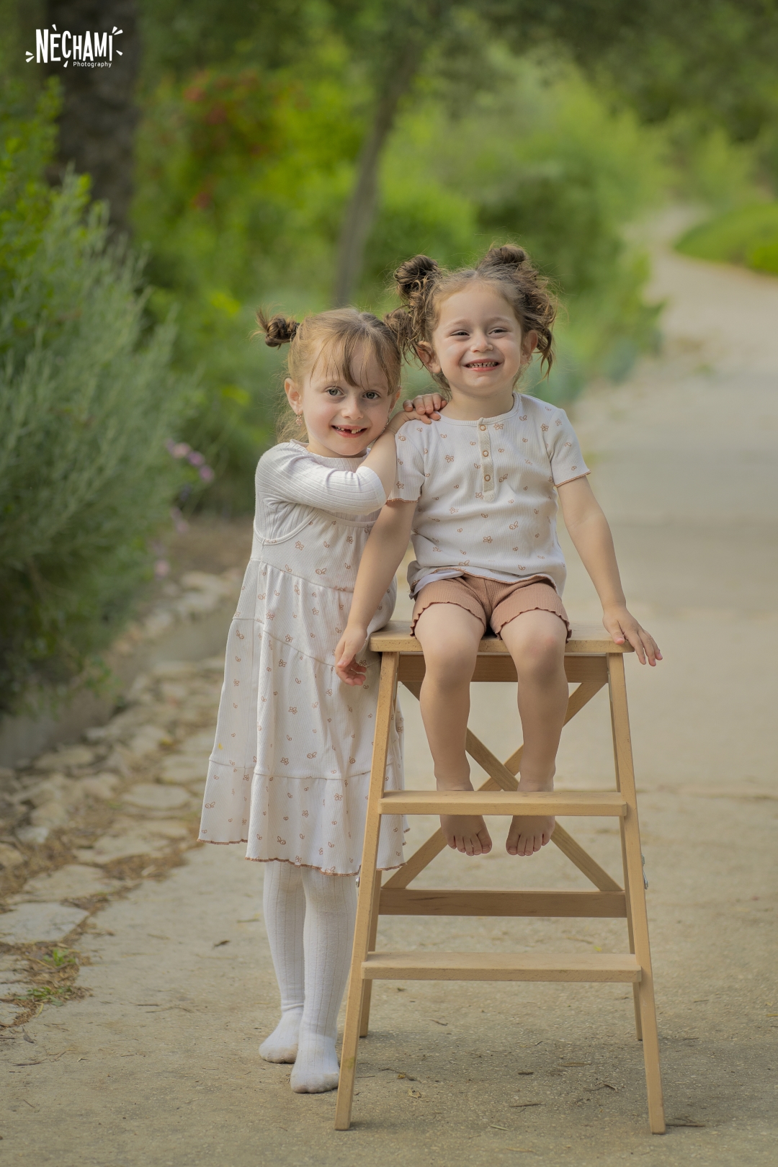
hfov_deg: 16.1
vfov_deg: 23.9
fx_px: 2755
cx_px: 389
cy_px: 584
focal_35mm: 85
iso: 500
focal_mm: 85
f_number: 2.8
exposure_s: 1/200
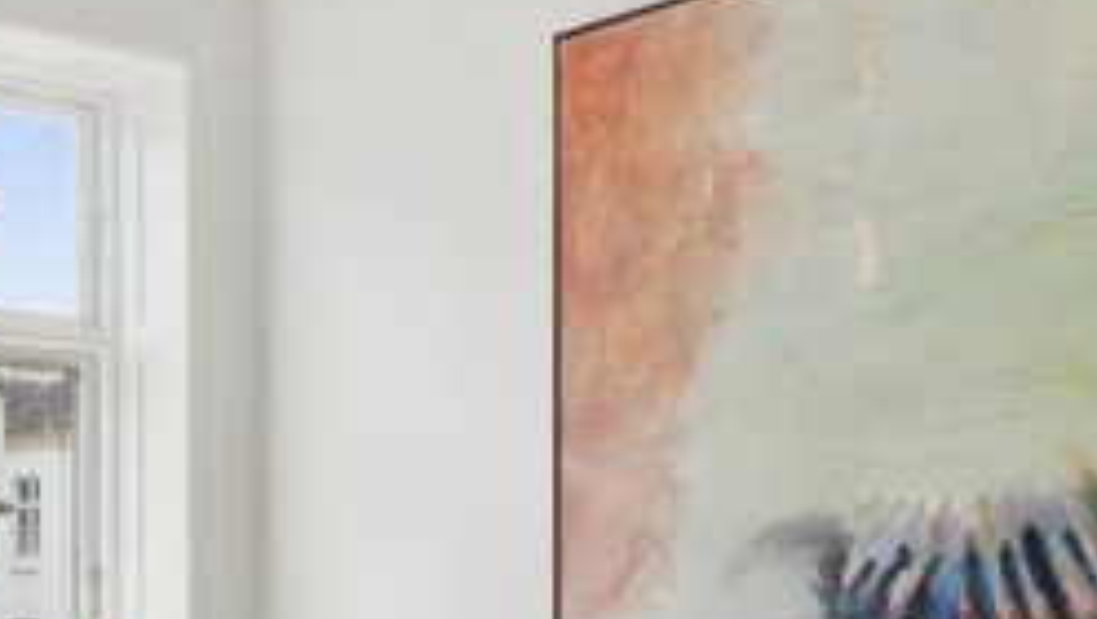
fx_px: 2252
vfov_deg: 15.3
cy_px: 654
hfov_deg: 27.2
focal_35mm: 77
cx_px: 336
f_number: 8
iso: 500
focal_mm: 11
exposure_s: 1/80
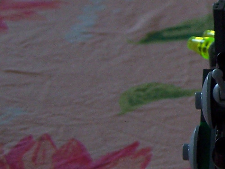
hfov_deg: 14.8
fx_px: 812
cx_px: 324
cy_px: 71
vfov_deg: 11.9
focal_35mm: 125
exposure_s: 1/8
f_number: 2.8
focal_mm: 6.3
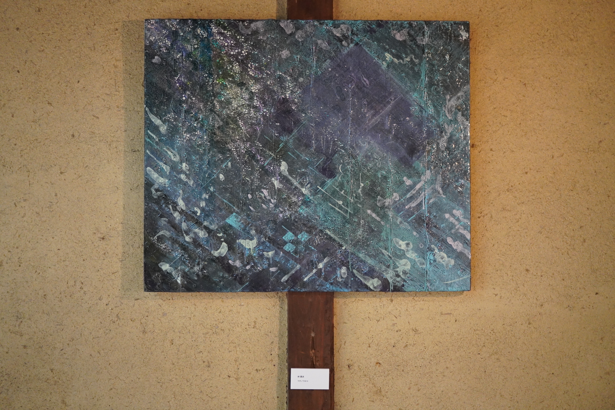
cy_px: 205
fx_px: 769
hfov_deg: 43.6
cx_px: 308
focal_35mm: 45
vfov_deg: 29.9
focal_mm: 30
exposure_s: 1/160
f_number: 3.5
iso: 2500
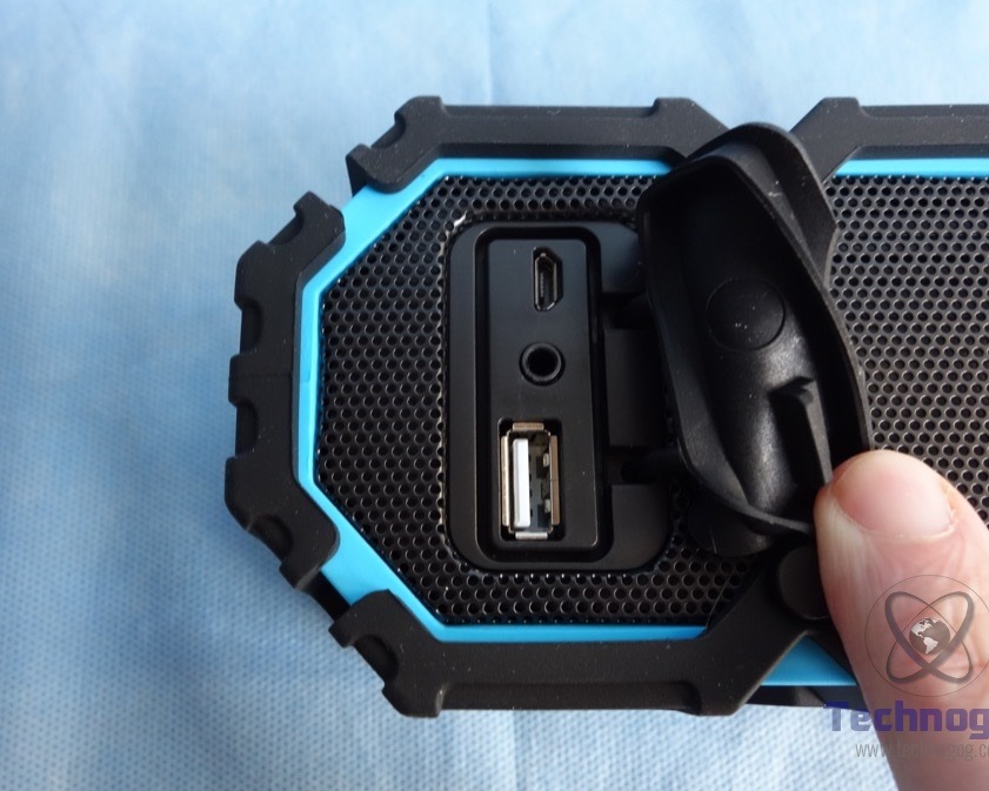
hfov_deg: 55.6
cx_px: 452
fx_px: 937
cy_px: 394
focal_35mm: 32
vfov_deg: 45.8
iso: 640
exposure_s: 1/30
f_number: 5.6
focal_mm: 10.4
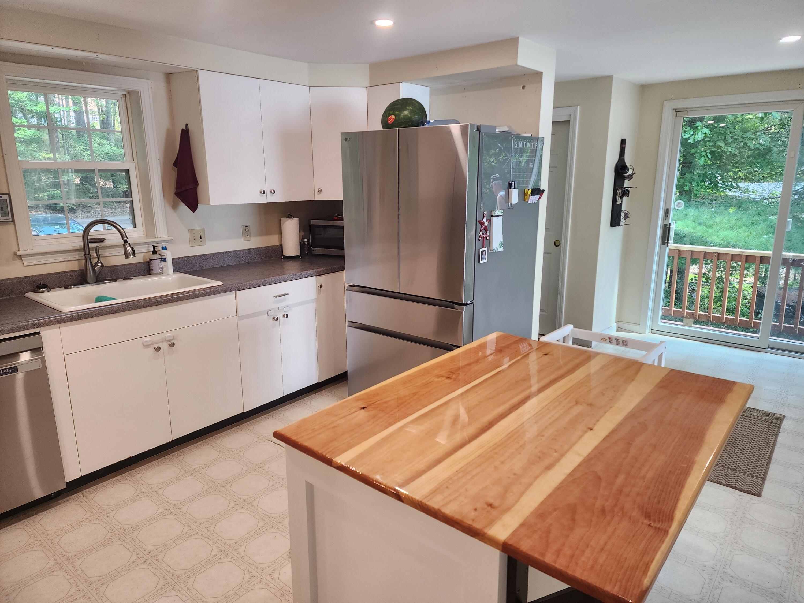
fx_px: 534
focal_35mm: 23
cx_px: 402
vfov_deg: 58.9
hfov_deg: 73.9
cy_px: 302
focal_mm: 6.4
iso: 160
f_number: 1.8
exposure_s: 1/120
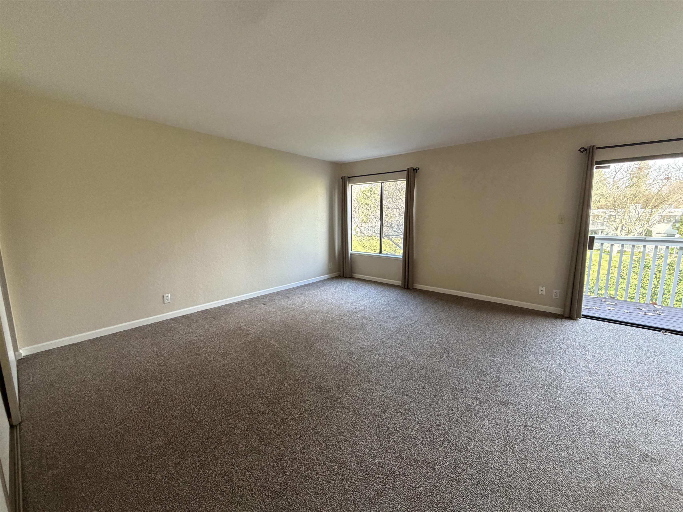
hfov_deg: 102.1
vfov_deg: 85.7
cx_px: 342
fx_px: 276
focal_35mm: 14
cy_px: 256
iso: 320
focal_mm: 2.22
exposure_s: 1/121
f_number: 2.2
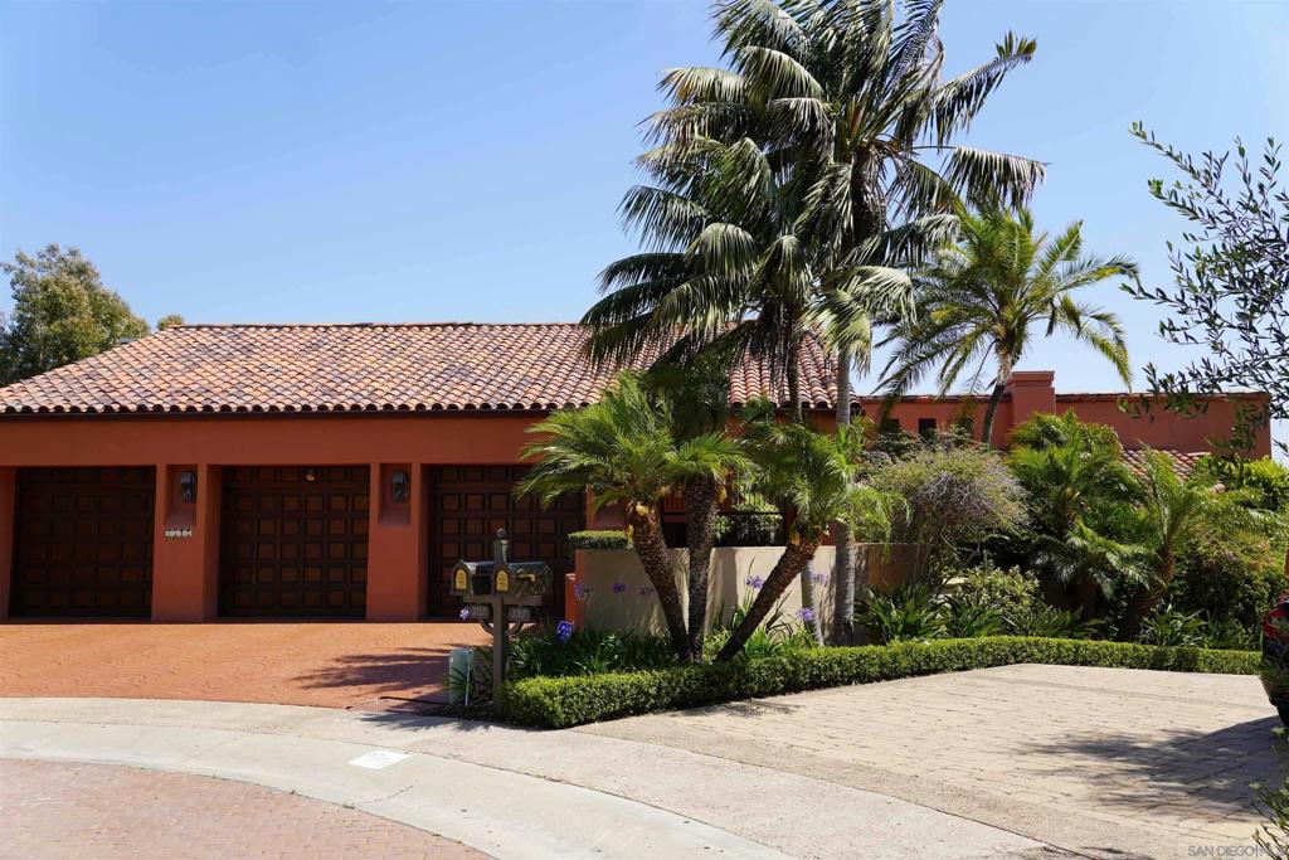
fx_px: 1182
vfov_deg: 40.0
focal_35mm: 33
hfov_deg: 57.2
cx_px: 644
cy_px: 430
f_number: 5
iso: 100
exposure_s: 1/500
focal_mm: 22
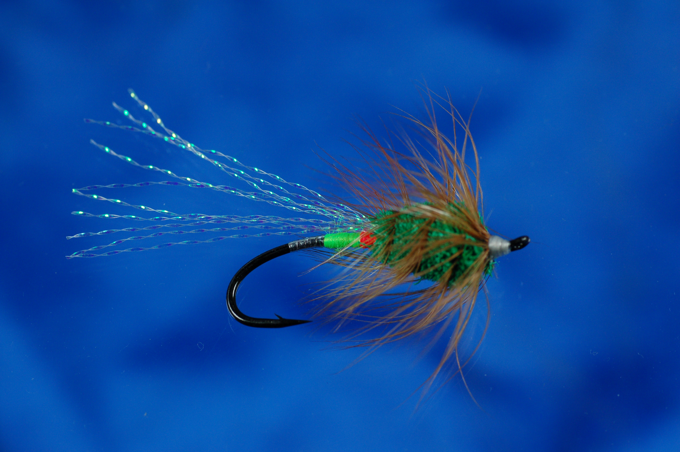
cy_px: 226
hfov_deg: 19.5
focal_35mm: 105
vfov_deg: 13.0
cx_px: 340
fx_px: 1982
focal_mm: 70
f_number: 6.3
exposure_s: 1/125
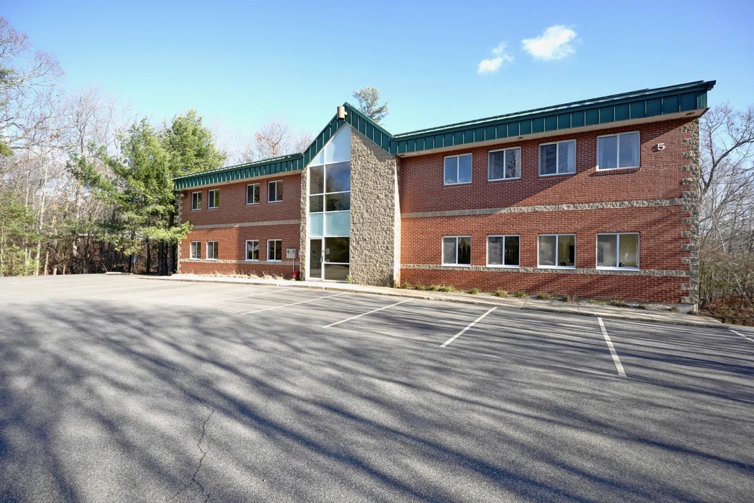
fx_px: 335
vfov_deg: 73.7
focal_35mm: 16
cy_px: 252
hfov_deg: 96.7
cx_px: 377
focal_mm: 16
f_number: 8
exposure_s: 1/1000
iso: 800
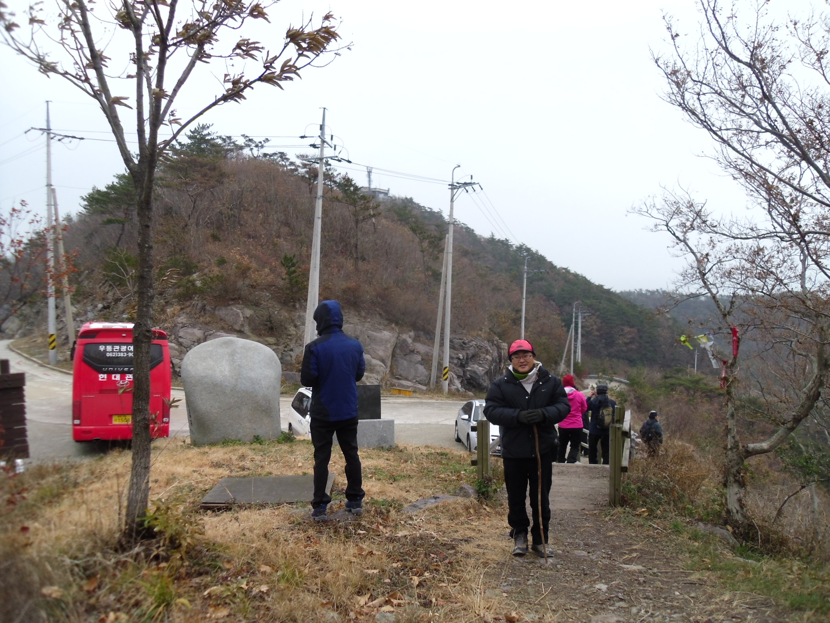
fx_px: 743
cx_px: 415
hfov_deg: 58.4
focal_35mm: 31
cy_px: 312
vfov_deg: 45.4
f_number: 3.3
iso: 80
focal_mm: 5.6
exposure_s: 1/112
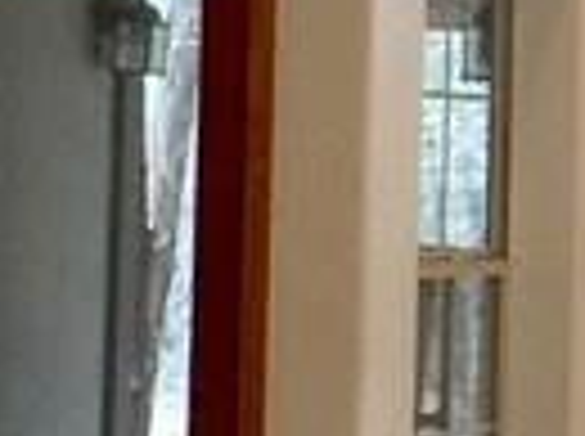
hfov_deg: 8.3
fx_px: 3863
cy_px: 13
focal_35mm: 229
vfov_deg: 6.4
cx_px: 1102
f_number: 2.2
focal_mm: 4.15
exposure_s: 1/15
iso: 64
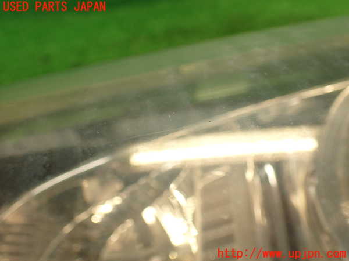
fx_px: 323
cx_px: 174
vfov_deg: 44.2
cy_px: 130
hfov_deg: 56.8
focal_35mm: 32
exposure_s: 1/40
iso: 200
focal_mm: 5.79
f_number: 2.4
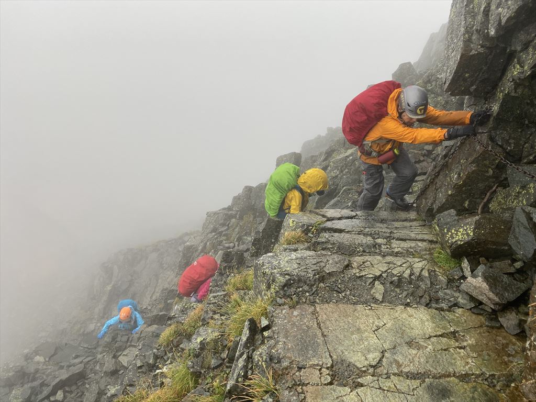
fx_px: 403
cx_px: 268
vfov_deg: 53.1
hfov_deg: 67.3
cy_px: 201
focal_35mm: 26
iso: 50
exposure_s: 1/121
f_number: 1.8
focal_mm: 4.25
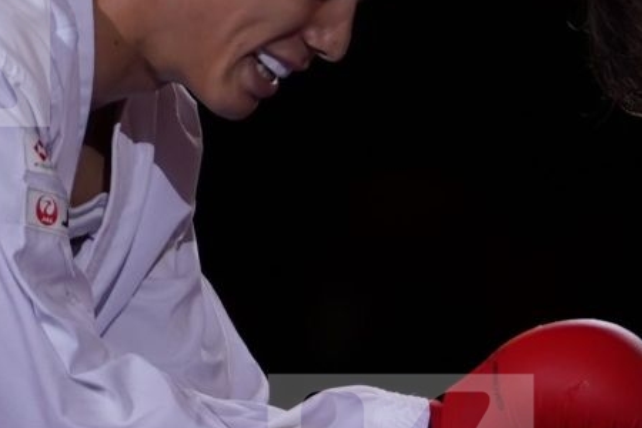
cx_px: 401
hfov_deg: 1.8
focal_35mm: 1145
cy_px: -3
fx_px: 20418
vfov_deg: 1.2
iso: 320
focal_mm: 191
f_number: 2.8
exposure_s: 1/1000
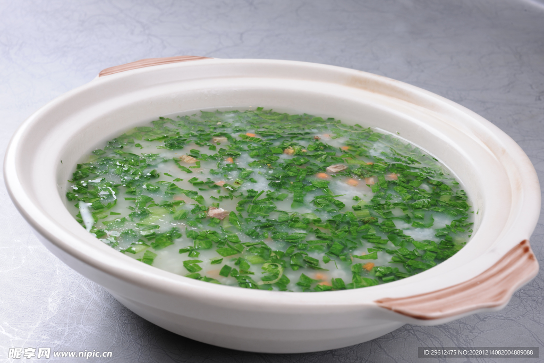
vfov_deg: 27.0
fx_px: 756
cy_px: 182
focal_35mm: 50
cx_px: 272
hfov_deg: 39.6
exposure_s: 1/125
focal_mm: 50
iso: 100
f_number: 14
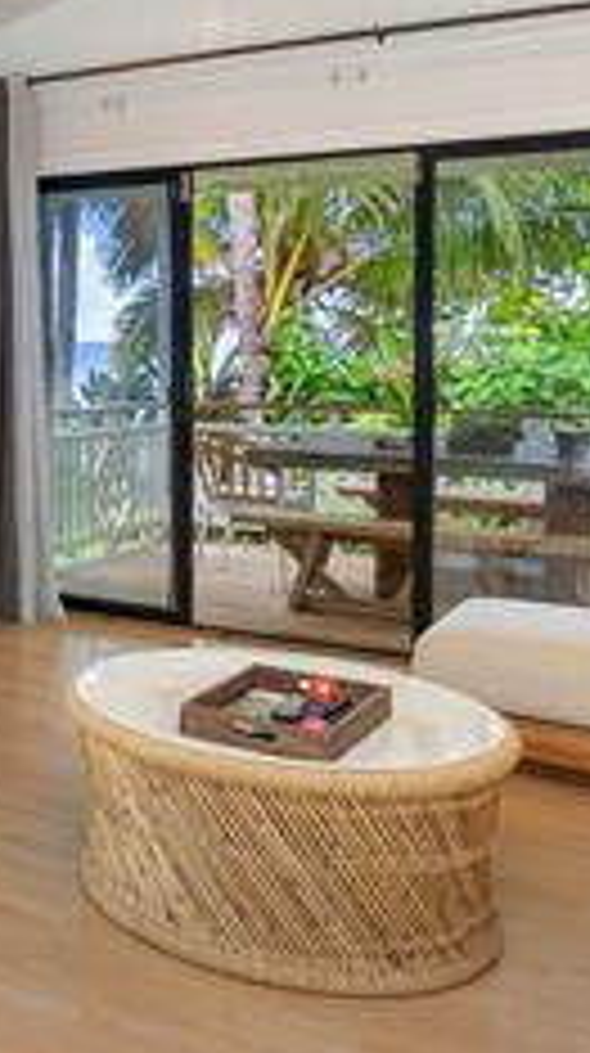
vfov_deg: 46.8
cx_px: -252
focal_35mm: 43
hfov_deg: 23.2
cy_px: 364
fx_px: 1200
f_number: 8
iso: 320
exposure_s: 1/25
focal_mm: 10
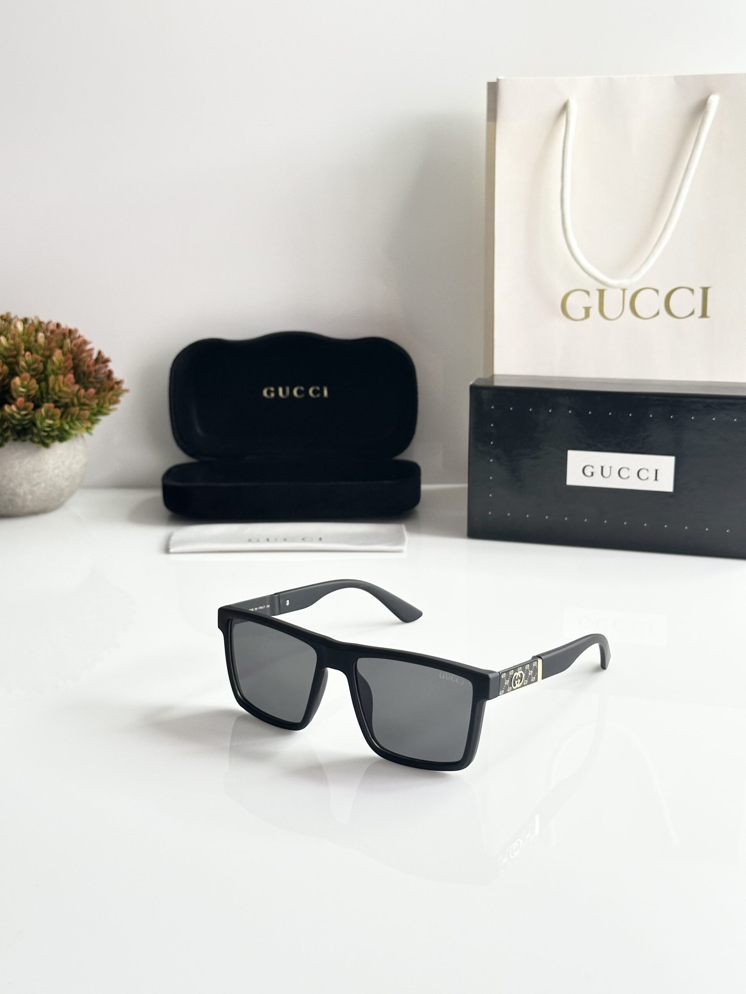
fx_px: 1379
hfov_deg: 30.3
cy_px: 497
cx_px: 373
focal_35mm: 48
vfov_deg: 39.7
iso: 100
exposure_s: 1/50
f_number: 1.78
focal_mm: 6.86
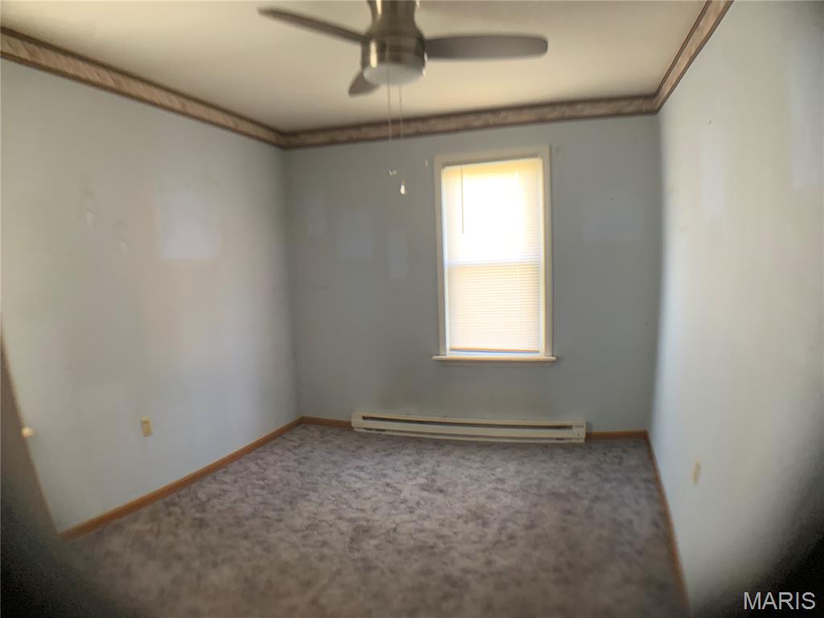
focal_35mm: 26
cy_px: 309
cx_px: 412
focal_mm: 4.25
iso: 400
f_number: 1.8
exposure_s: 1/60
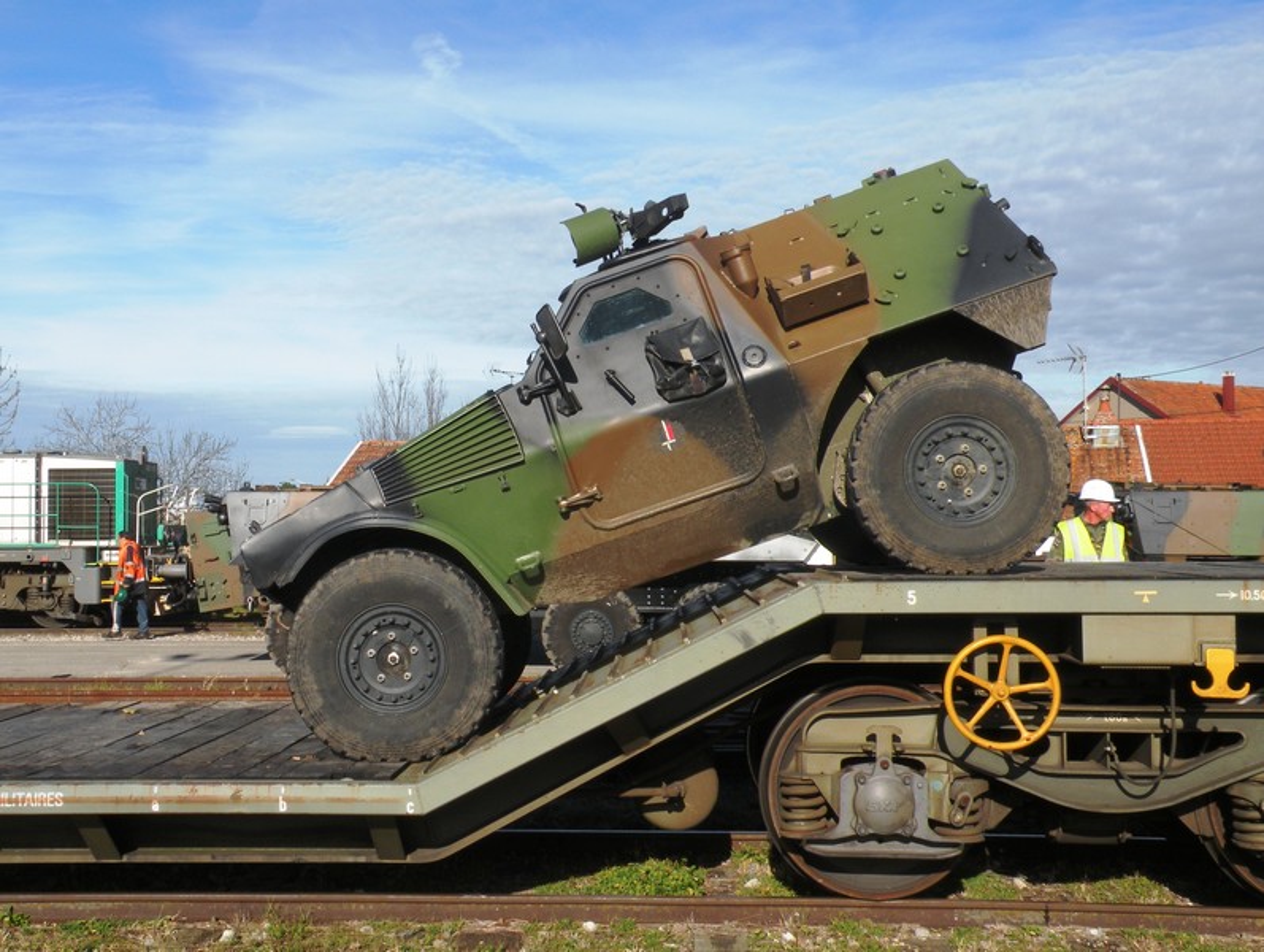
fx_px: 1536
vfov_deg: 34.4
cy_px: 476
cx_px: 632
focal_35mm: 42
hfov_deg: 44.7
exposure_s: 1/279
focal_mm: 7.4
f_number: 7.1
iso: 64
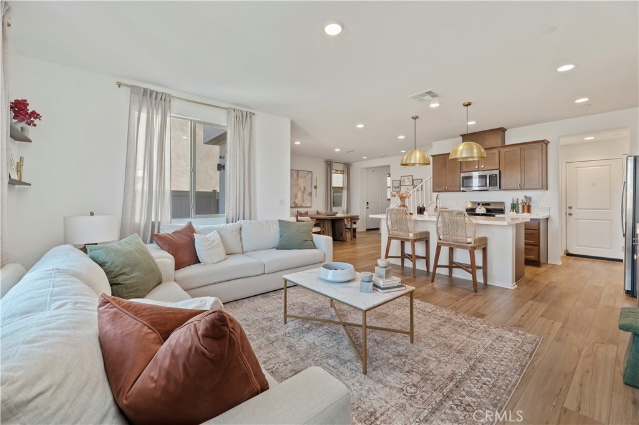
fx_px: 248
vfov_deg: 81.1
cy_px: 212
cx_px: 320
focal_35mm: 14
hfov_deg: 104.3
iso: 500
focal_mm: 14
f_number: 10
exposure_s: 1/5
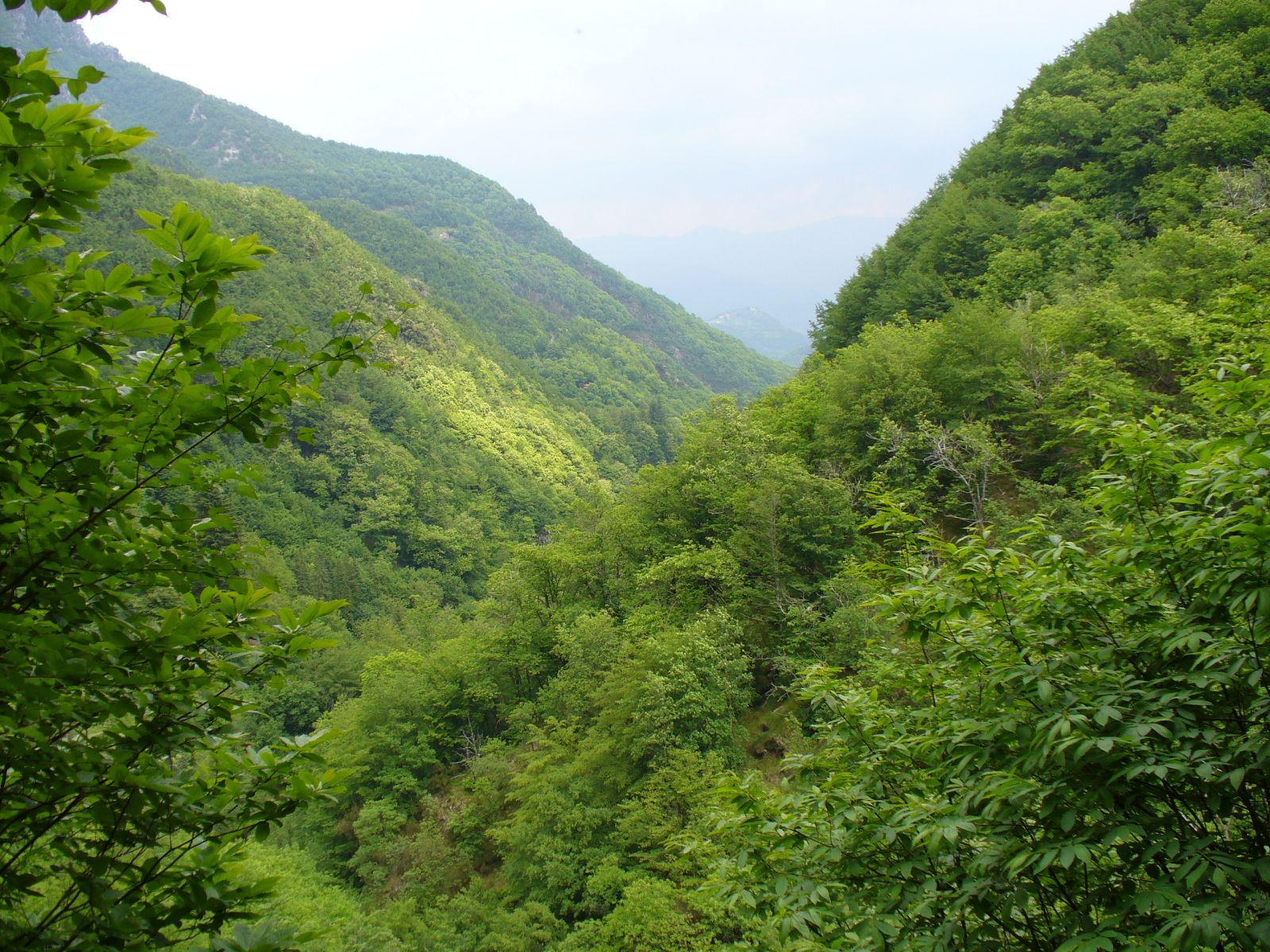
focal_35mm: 37
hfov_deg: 50.1
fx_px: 1357
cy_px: 476
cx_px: 635
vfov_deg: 38.7
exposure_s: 1/320
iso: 80
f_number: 2.8
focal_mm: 6.1
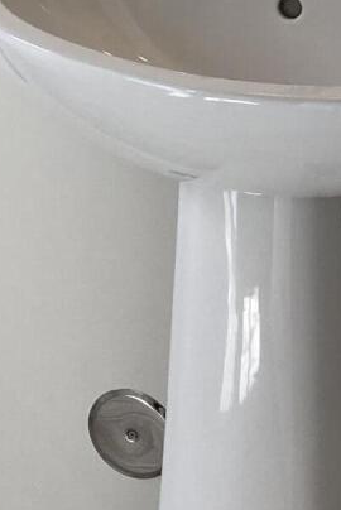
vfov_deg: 13.4
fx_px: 2042
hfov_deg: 8.9
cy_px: -276
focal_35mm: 144
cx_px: -365
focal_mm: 3.99
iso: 25
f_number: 1.8
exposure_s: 1/120
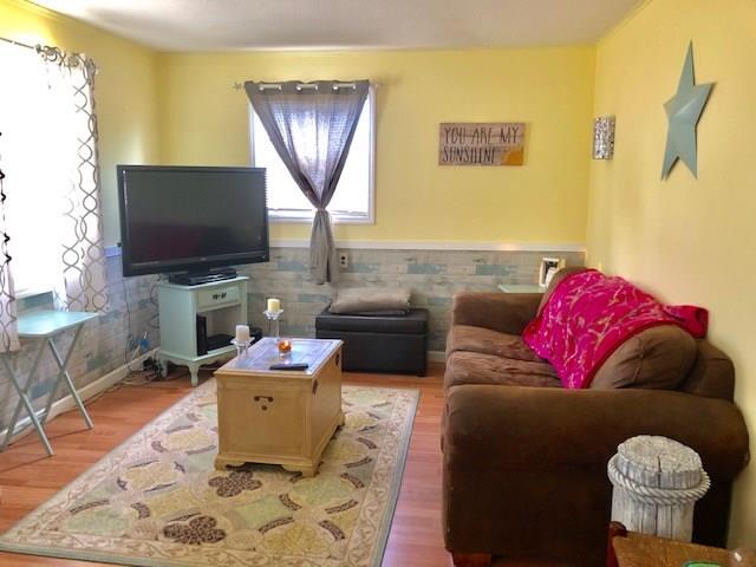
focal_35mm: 28
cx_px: 378
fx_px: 612
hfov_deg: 63.4
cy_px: 284
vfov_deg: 49.7
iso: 40
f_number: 1.8
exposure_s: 1/15
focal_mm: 4
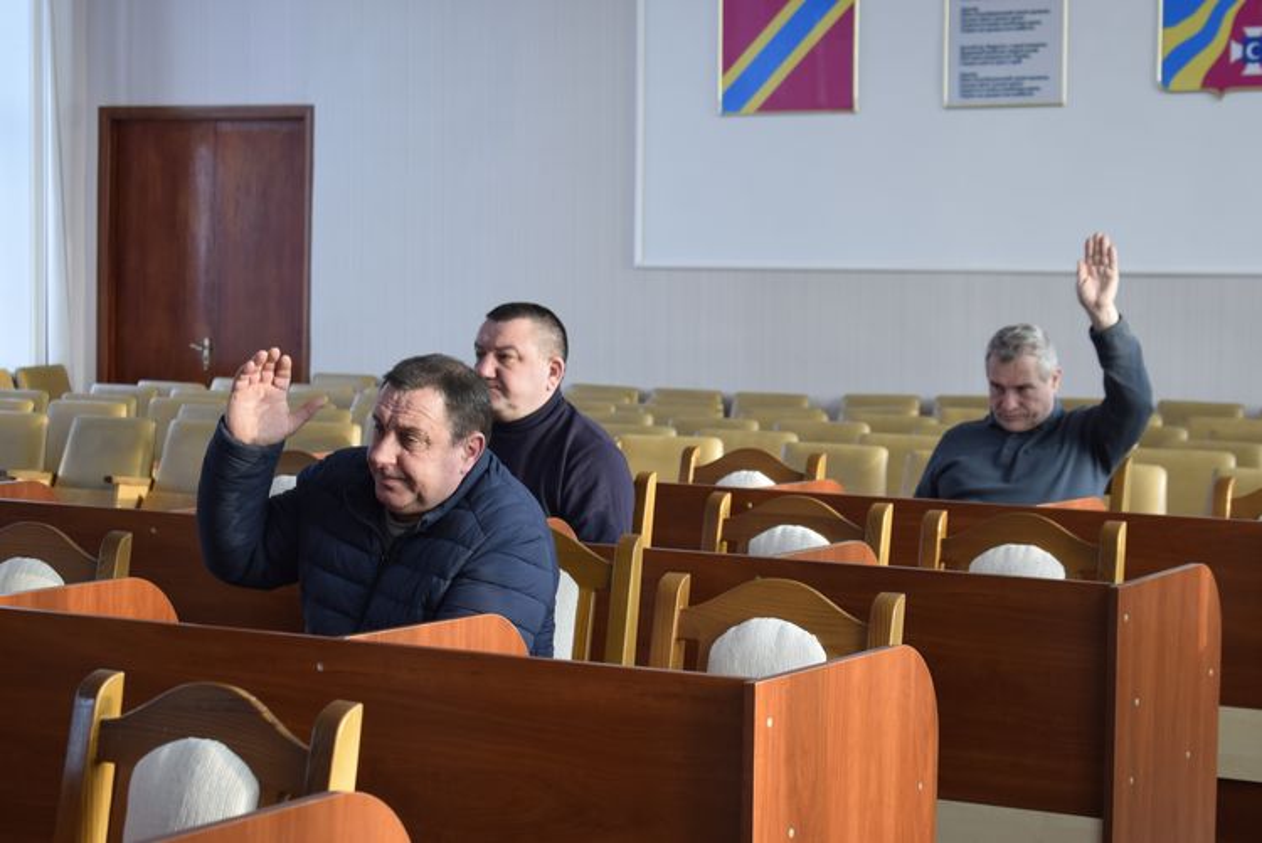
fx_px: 2894
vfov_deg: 16.6
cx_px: 631
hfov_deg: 24.6
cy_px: 422
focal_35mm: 82
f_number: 5.6
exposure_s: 1/60
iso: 400
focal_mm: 55
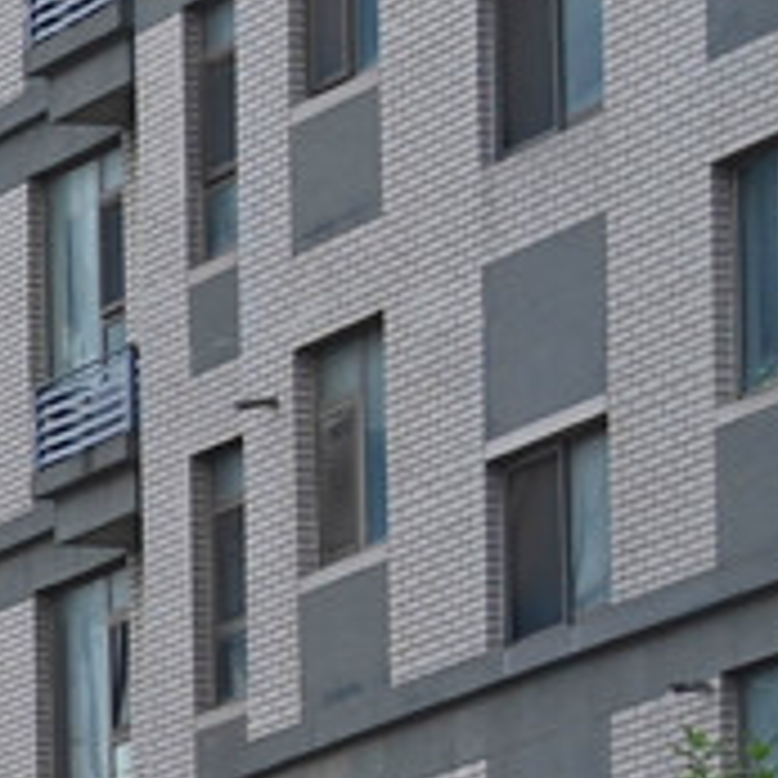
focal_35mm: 372
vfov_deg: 4.5
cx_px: -3616
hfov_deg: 4.0
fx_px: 9459
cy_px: 2419
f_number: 9
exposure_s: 1/100
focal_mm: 38
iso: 100
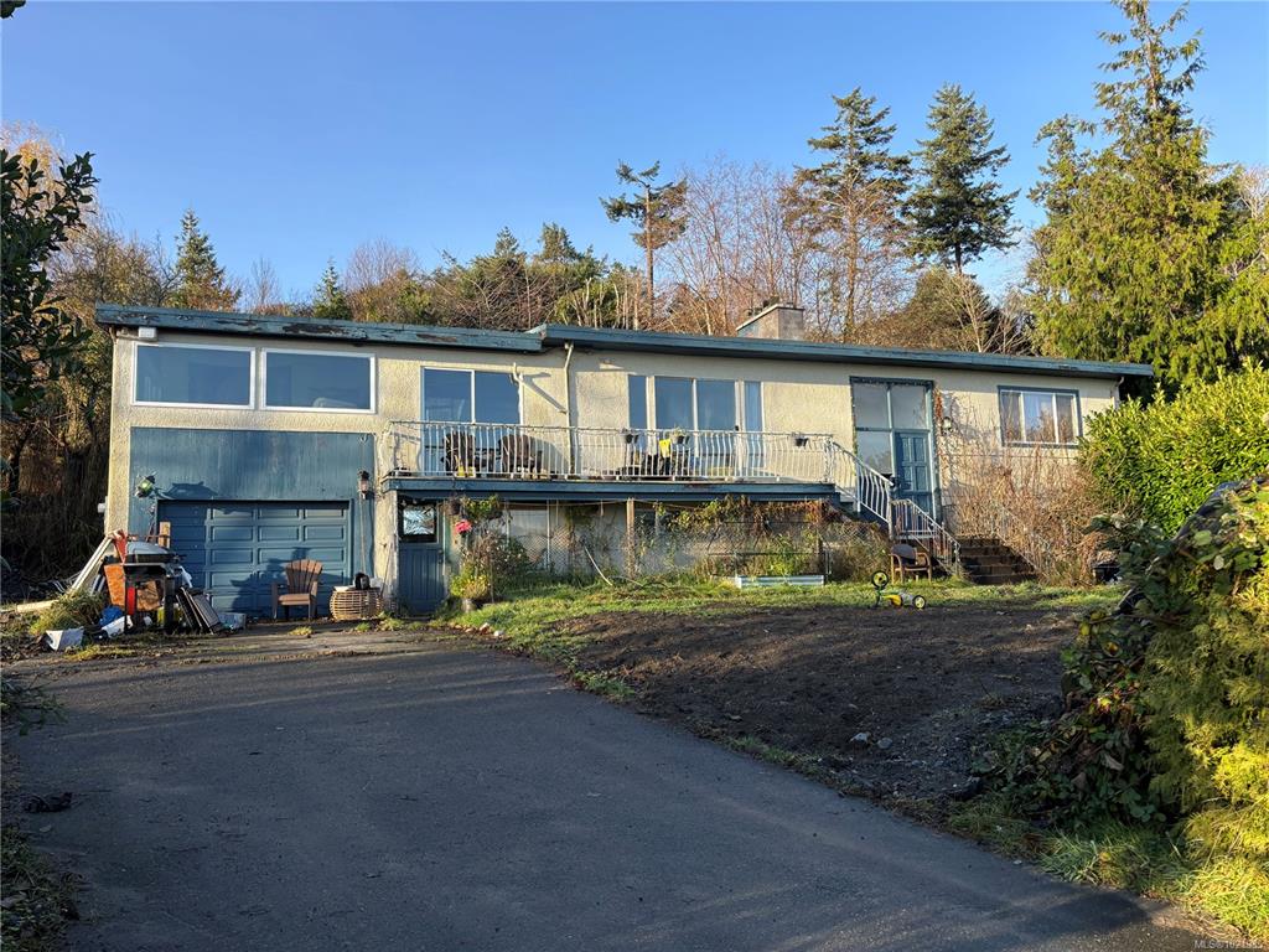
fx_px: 953
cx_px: 634
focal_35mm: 26
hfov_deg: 67.3
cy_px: 476
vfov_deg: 53.1
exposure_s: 1/894
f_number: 1.6
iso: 50
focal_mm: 5.96
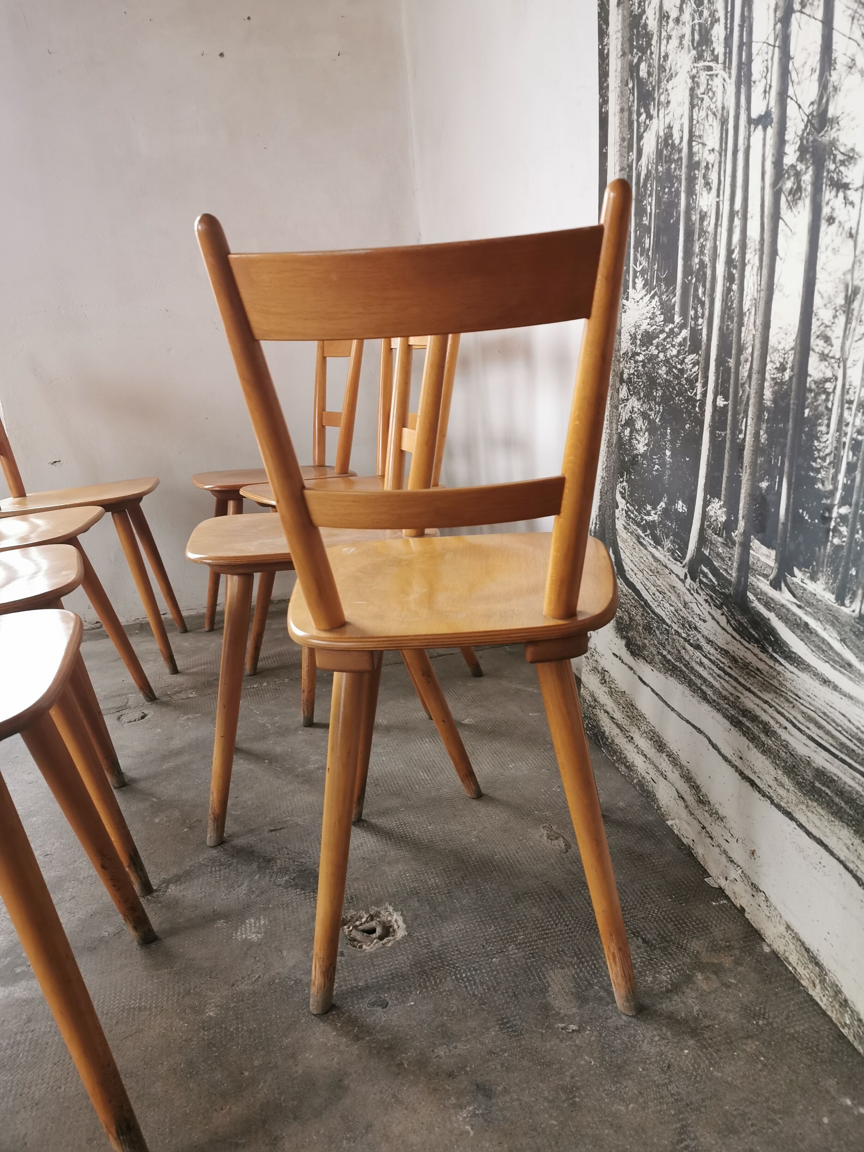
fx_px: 899
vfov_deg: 65.3
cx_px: 432
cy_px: 576
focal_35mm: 27
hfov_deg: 51.4
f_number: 1.6
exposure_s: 1/40
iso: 320
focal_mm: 5.56
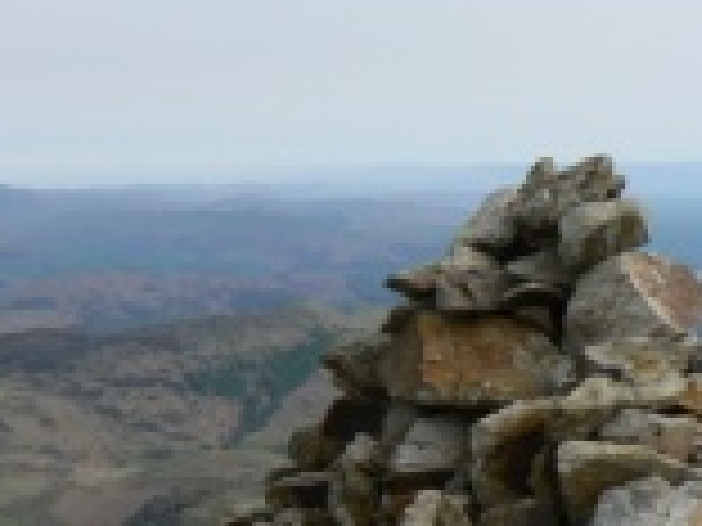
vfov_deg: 14.7
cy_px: 396
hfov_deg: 18.9
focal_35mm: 100
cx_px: -54
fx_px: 2028
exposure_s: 1/400
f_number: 7.1
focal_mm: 6
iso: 80
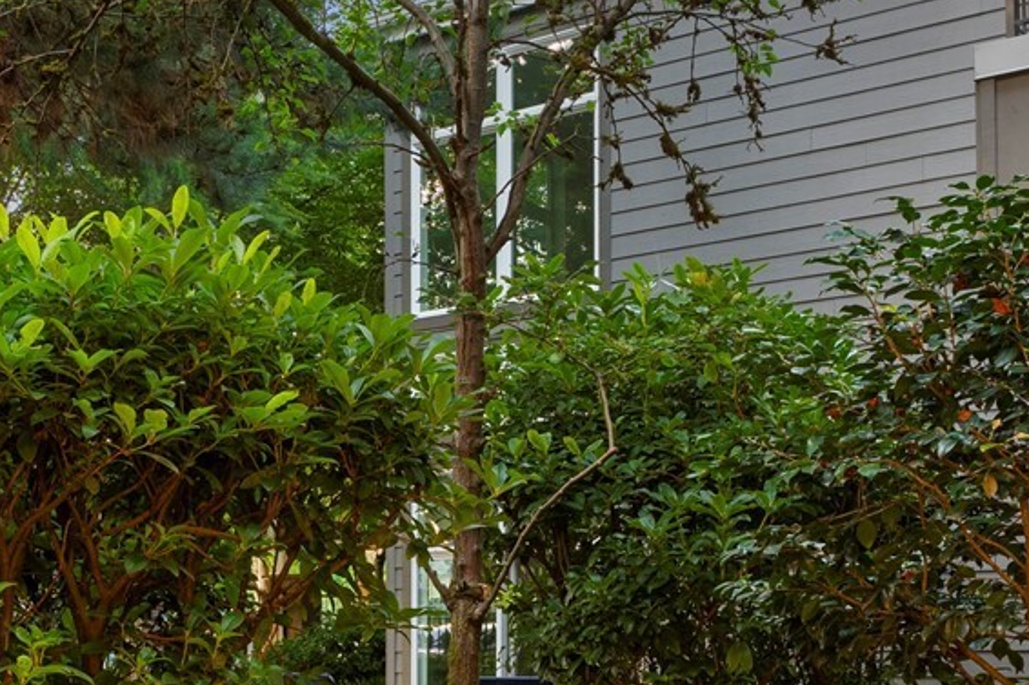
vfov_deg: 25.9
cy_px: 570
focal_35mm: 51
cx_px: 425
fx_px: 1457
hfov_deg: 38.8
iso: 640
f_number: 8
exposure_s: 1.6
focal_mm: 17
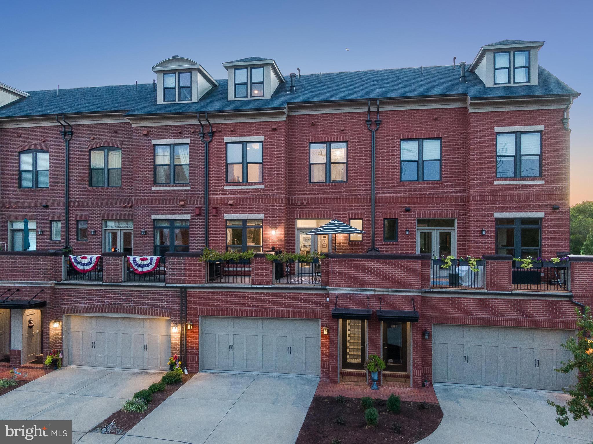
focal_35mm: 24
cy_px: 222
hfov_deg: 71.6
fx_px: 411
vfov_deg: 56.8
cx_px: 296
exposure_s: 1/15
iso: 200
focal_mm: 4.39
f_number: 2.8
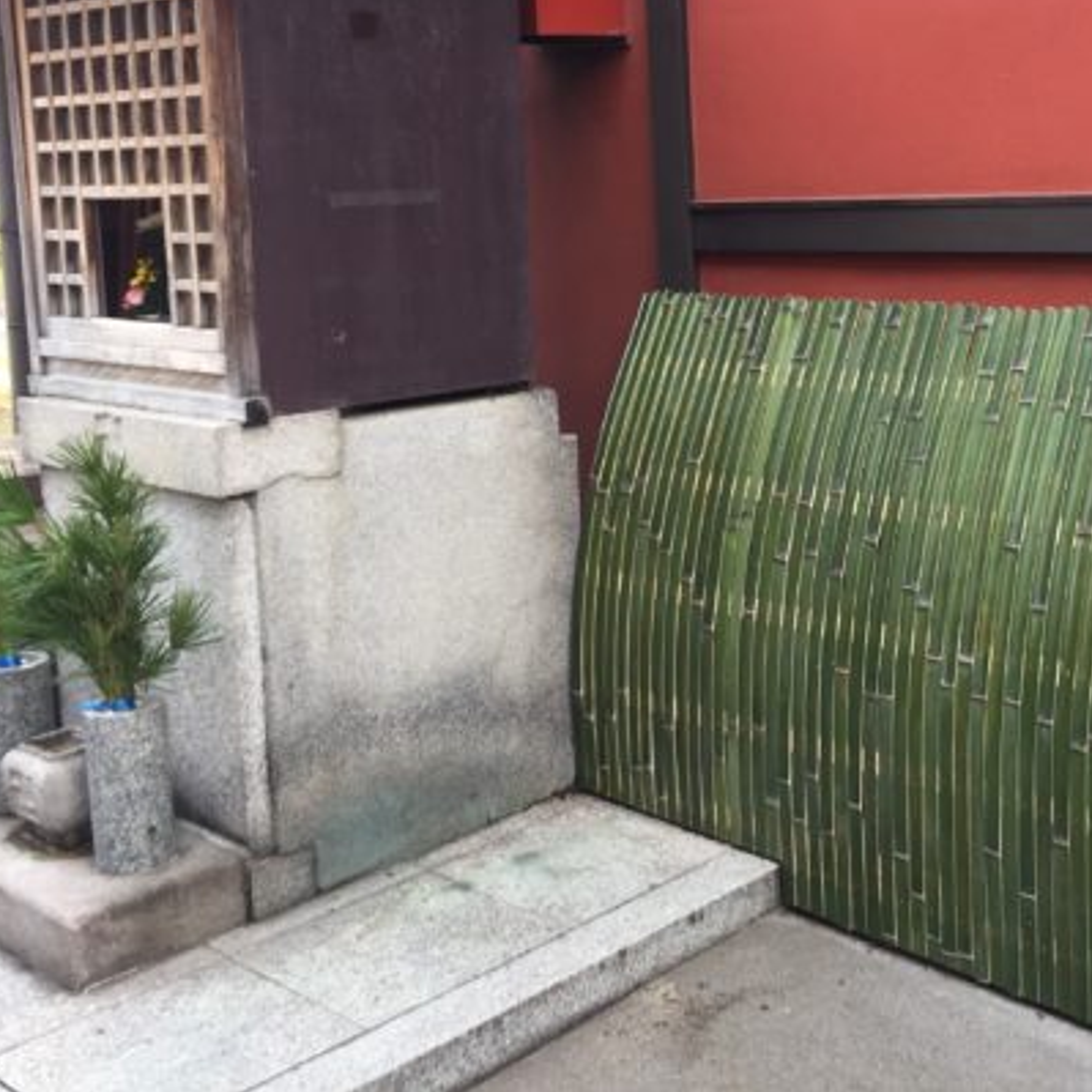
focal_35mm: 45
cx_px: 851
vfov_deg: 37.2
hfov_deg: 36.5
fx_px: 1606
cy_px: 376
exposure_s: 1/60
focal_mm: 4.15
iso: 40
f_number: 2.2
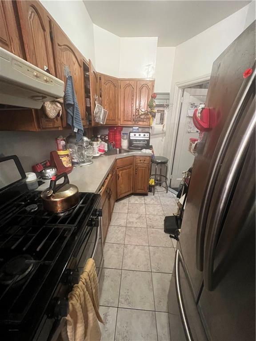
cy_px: 170
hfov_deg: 89.9
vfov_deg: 106.2
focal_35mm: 13
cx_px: 128
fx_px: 128
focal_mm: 1.57
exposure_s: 1/40
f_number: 1.8
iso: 640
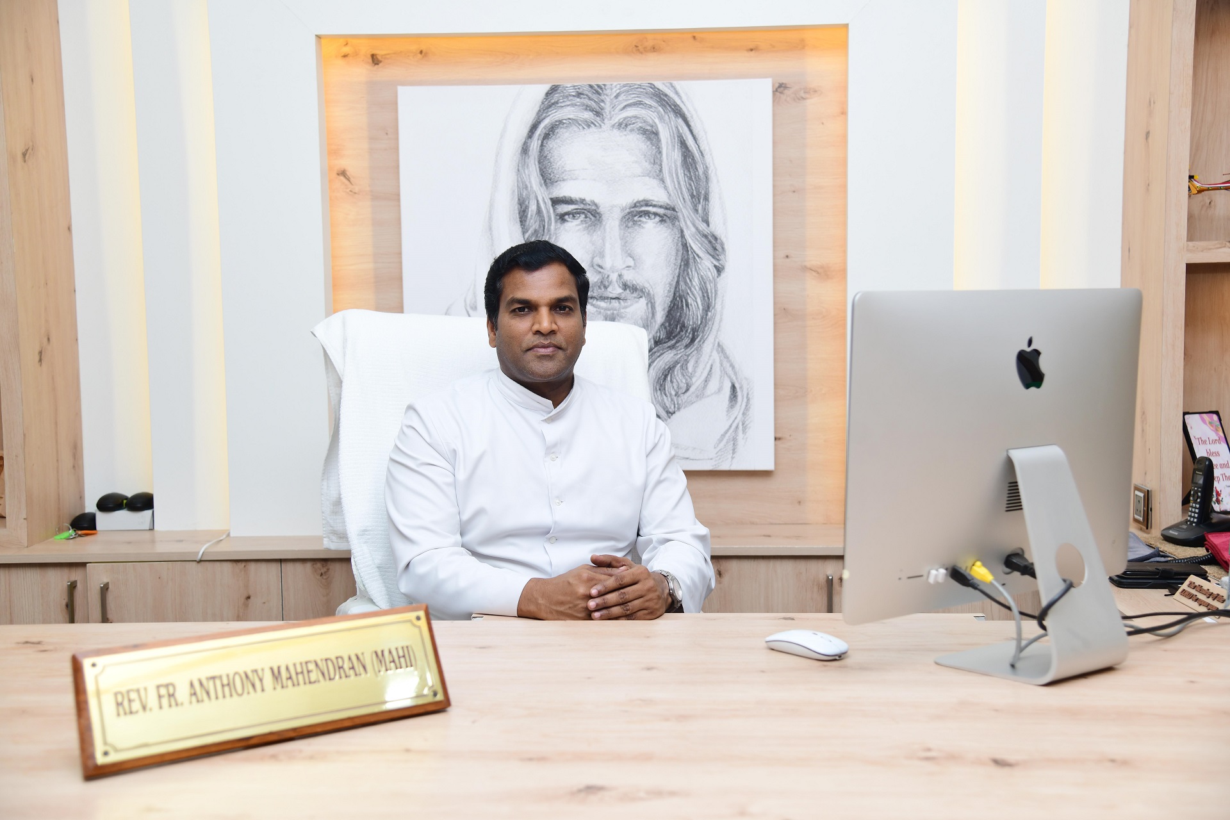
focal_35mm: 44
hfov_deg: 44.5
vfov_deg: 30.5
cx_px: 615
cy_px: 410
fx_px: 1503
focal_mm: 44
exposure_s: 1/160
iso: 400
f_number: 4
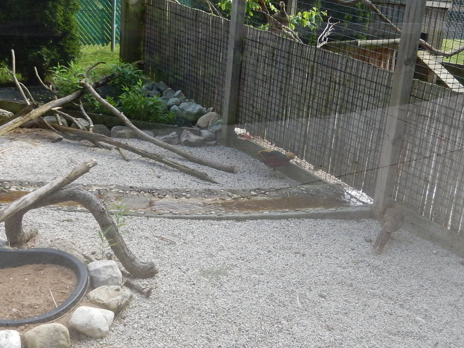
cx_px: 244
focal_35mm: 47
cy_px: 153
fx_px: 630
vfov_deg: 30.8
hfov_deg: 40.4
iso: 125
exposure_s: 1/160
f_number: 3.4
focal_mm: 4.5
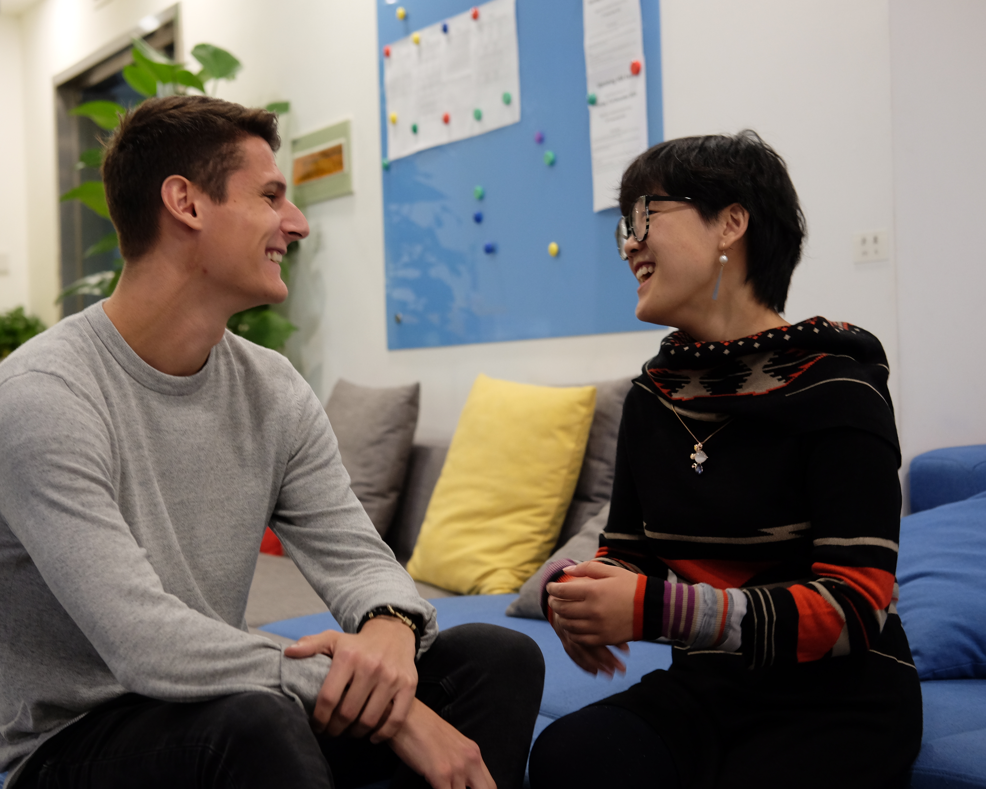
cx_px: 426
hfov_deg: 31.4
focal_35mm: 60
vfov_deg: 25.4
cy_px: 394
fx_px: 1751
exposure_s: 1/60
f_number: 2.8
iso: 1000
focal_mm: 35
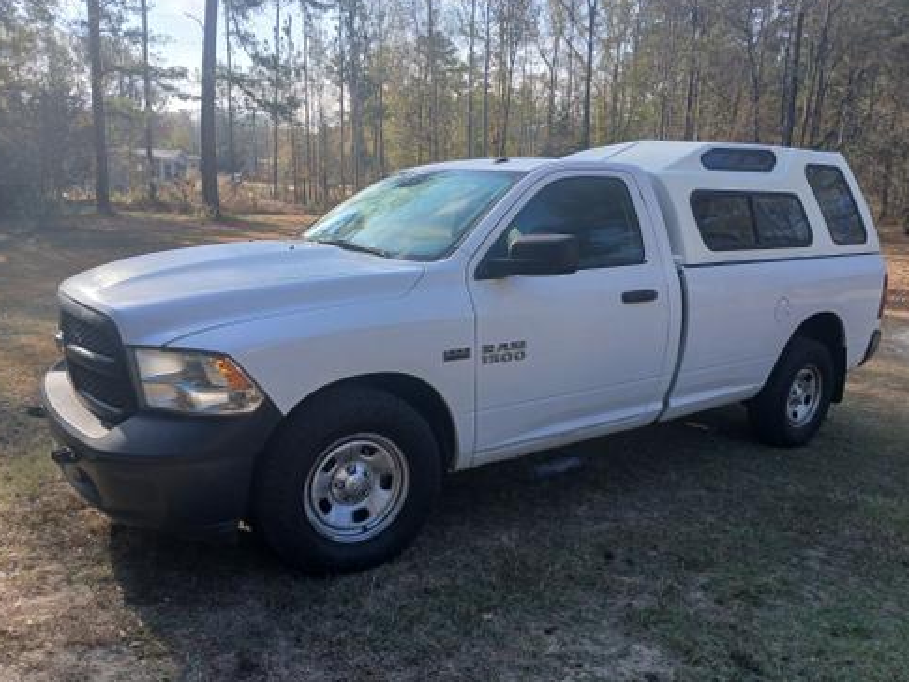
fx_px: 709
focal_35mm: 27
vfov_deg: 51.4
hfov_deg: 65.3
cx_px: 452
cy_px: 332
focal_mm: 3.98
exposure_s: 1/199
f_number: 1.8
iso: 20
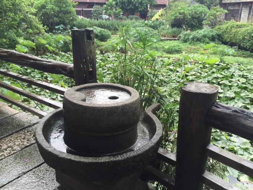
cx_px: 126
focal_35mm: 29
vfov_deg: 48.2
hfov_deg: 61.7
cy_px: 95
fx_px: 212
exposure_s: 1/163
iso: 32
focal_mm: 4.15
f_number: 2.2
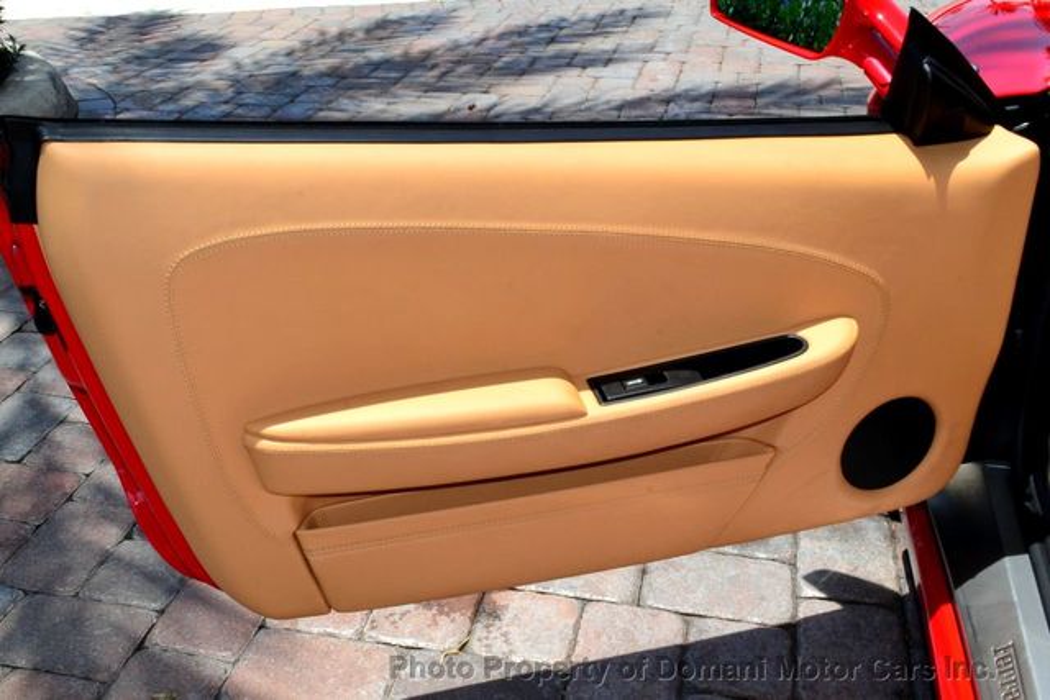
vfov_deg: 43.6
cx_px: 525
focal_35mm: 30
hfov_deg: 61.9
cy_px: 350
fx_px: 875
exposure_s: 1/200
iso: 800
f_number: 22
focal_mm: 20
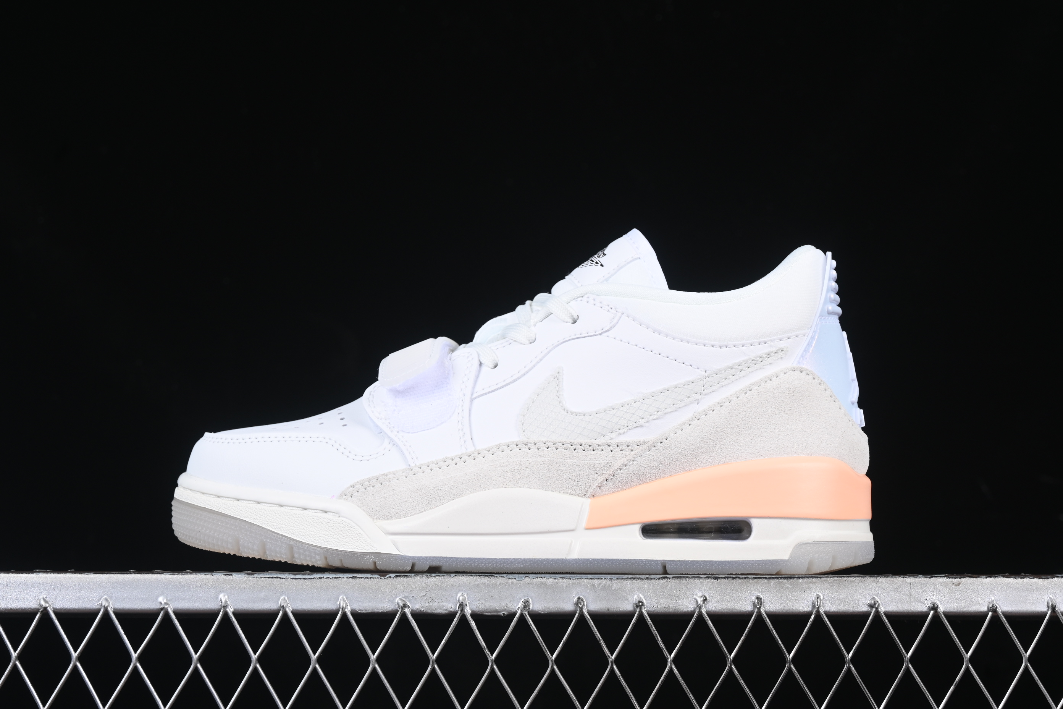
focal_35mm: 75
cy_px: 354
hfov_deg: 27.0
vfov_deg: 18.2
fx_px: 2214
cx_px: 532
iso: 160
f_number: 8
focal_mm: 50
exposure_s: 1/80
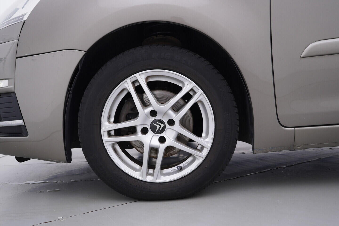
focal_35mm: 36
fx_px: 339
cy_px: 113
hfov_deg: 53.1
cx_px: 170
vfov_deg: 36.9
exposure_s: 1/60
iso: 125
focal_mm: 24
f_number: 3.5
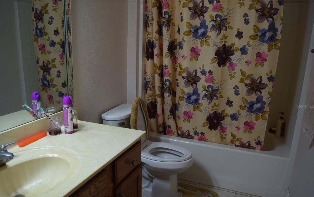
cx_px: 155
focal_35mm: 28
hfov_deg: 66.5
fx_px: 240
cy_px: 106
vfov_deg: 44.5
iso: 400
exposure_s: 1/80
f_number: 4.5
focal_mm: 18
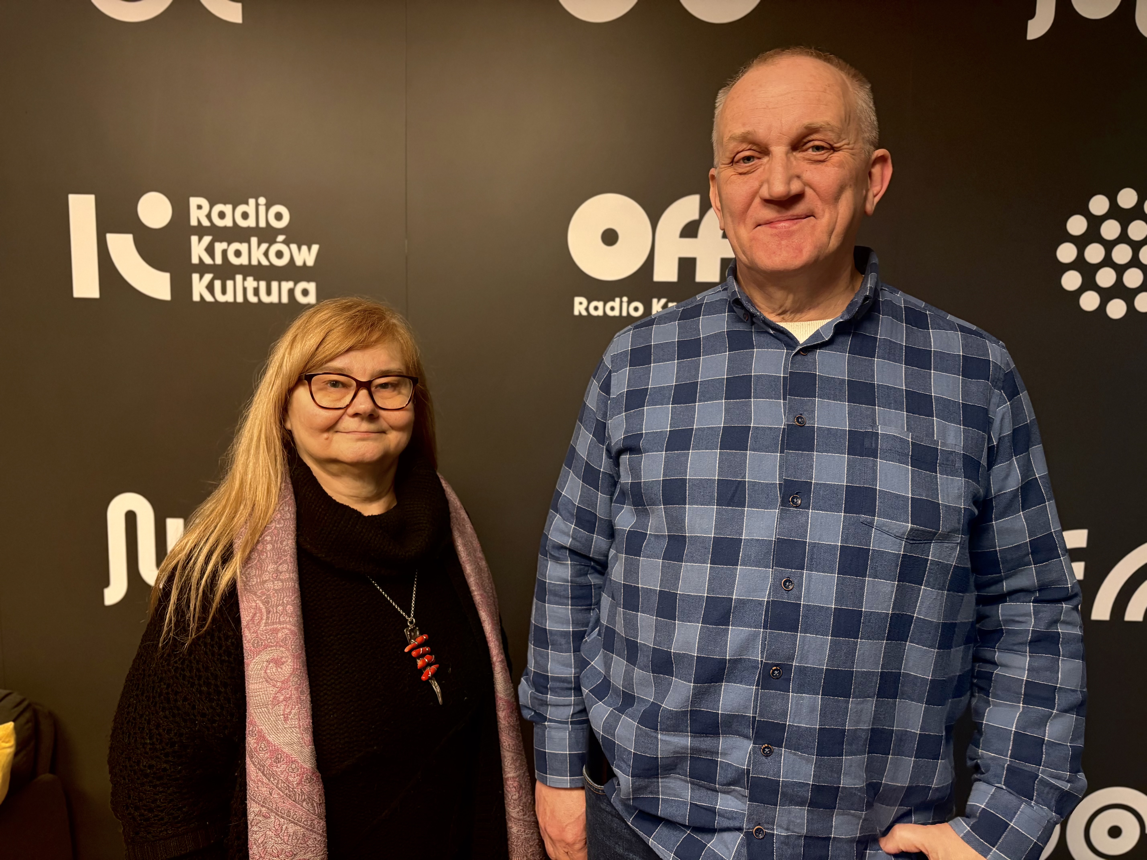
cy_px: 430
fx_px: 862
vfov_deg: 53.1
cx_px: 574
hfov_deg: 67.3
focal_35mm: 26
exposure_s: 1/50
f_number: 1.6
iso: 250
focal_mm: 5.96
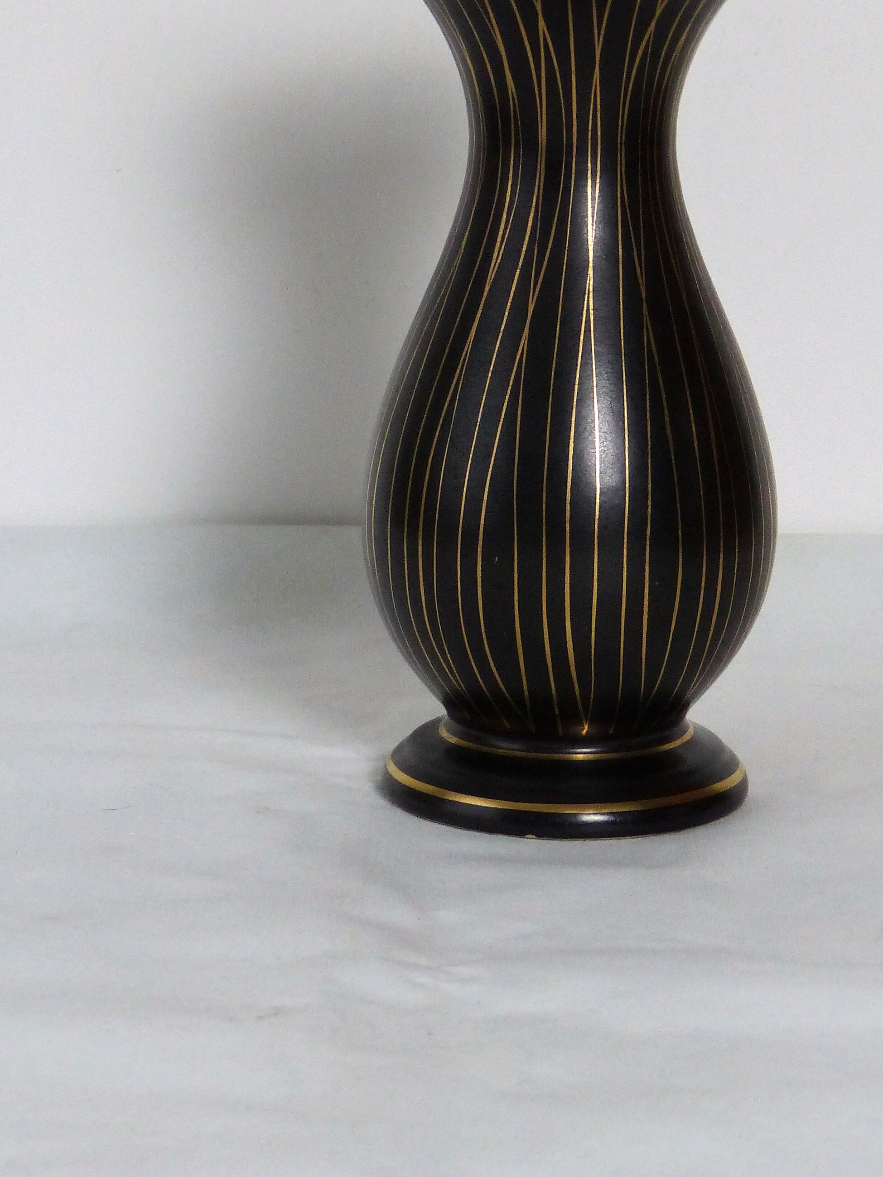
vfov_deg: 14.4
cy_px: 378
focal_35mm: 137
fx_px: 4660
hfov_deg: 10.8
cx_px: 574
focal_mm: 15
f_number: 2.8
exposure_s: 1/60
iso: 320
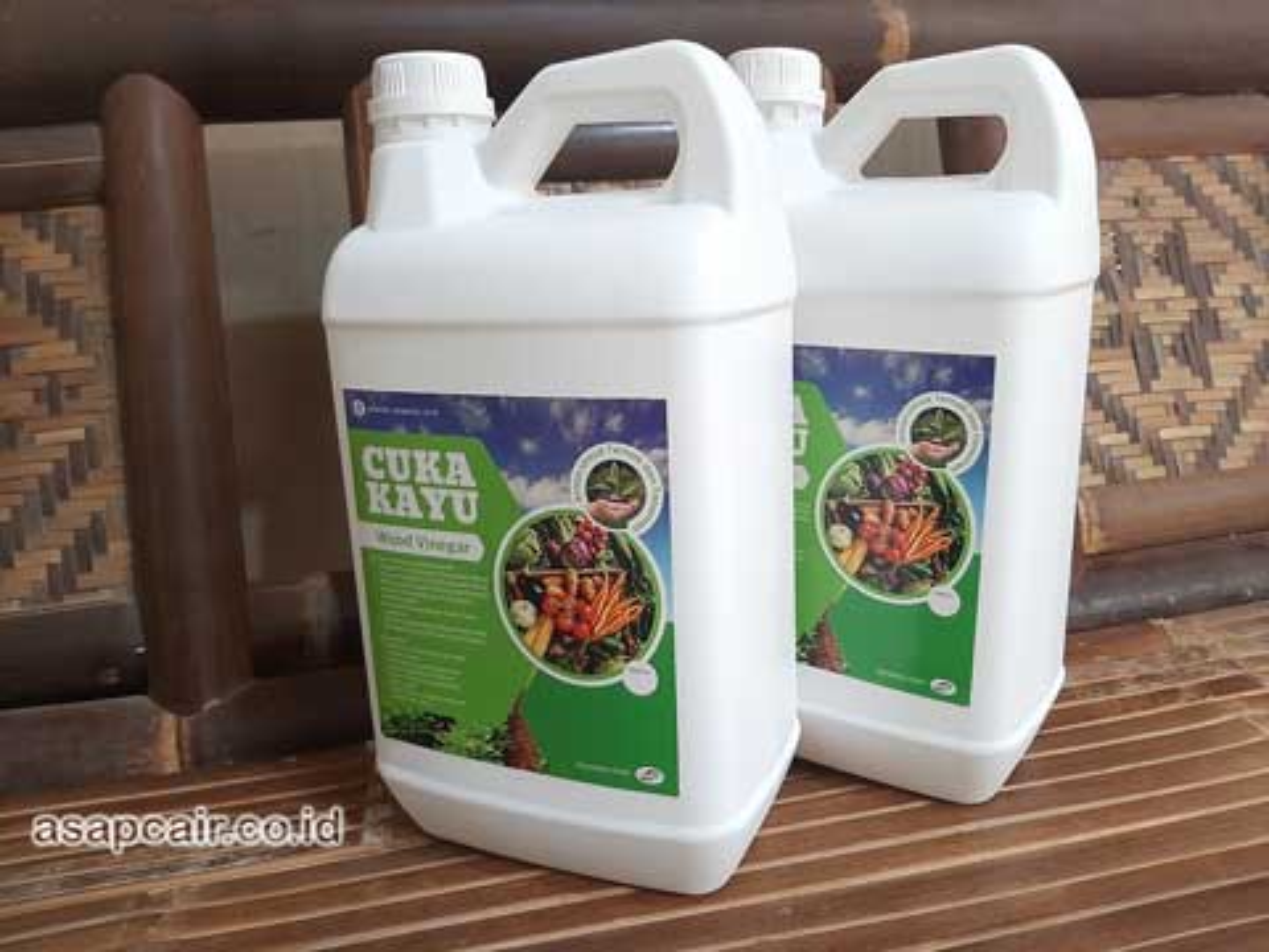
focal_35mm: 27
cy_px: 476
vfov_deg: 51.4
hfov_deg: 65.3
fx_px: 990
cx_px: 634
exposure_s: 1/20
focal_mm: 3.93
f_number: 1.7
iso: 500
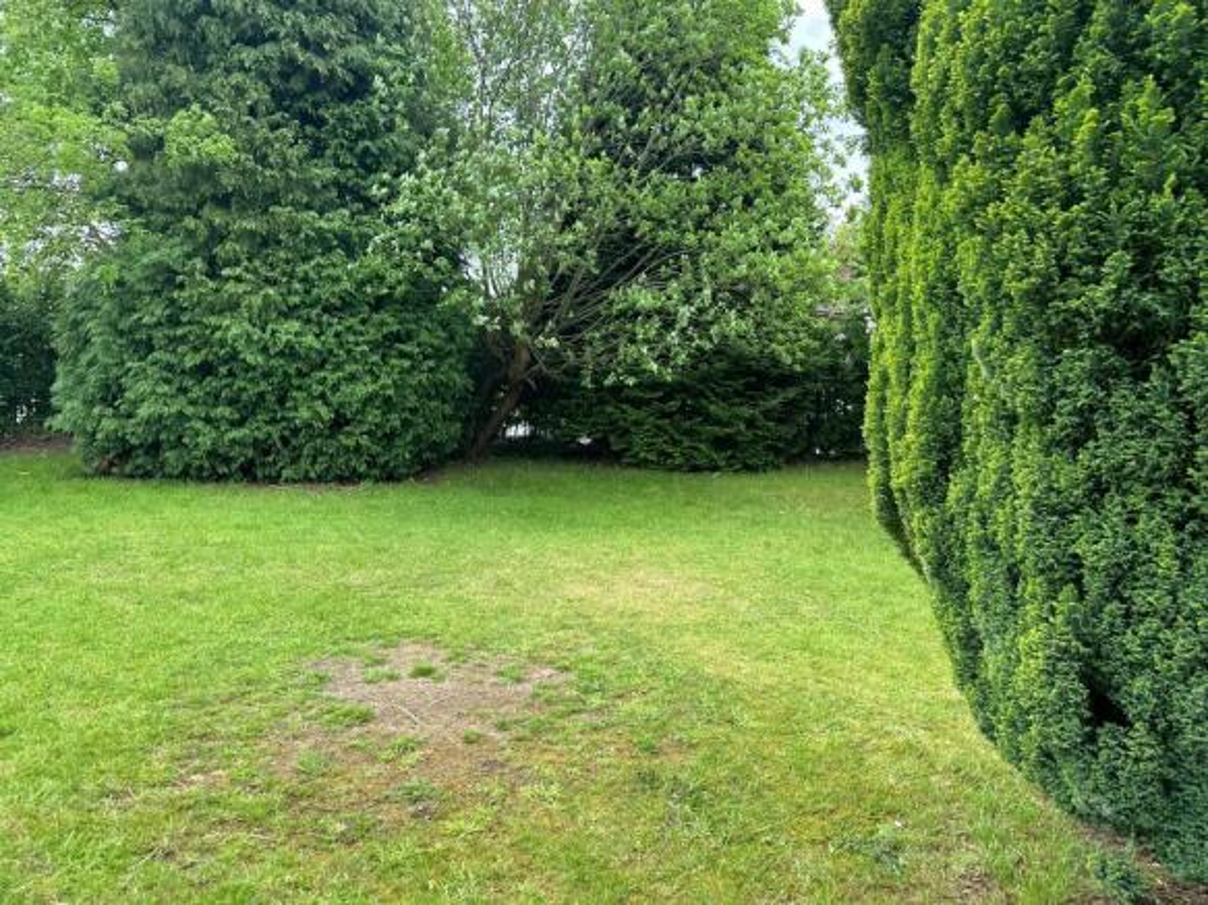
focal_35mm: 24
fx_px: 837
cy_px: 452
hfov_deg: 71.6
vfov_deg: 56.8
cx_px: 604
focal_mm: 6.86
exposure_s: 1/785
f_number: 1.78
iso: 80
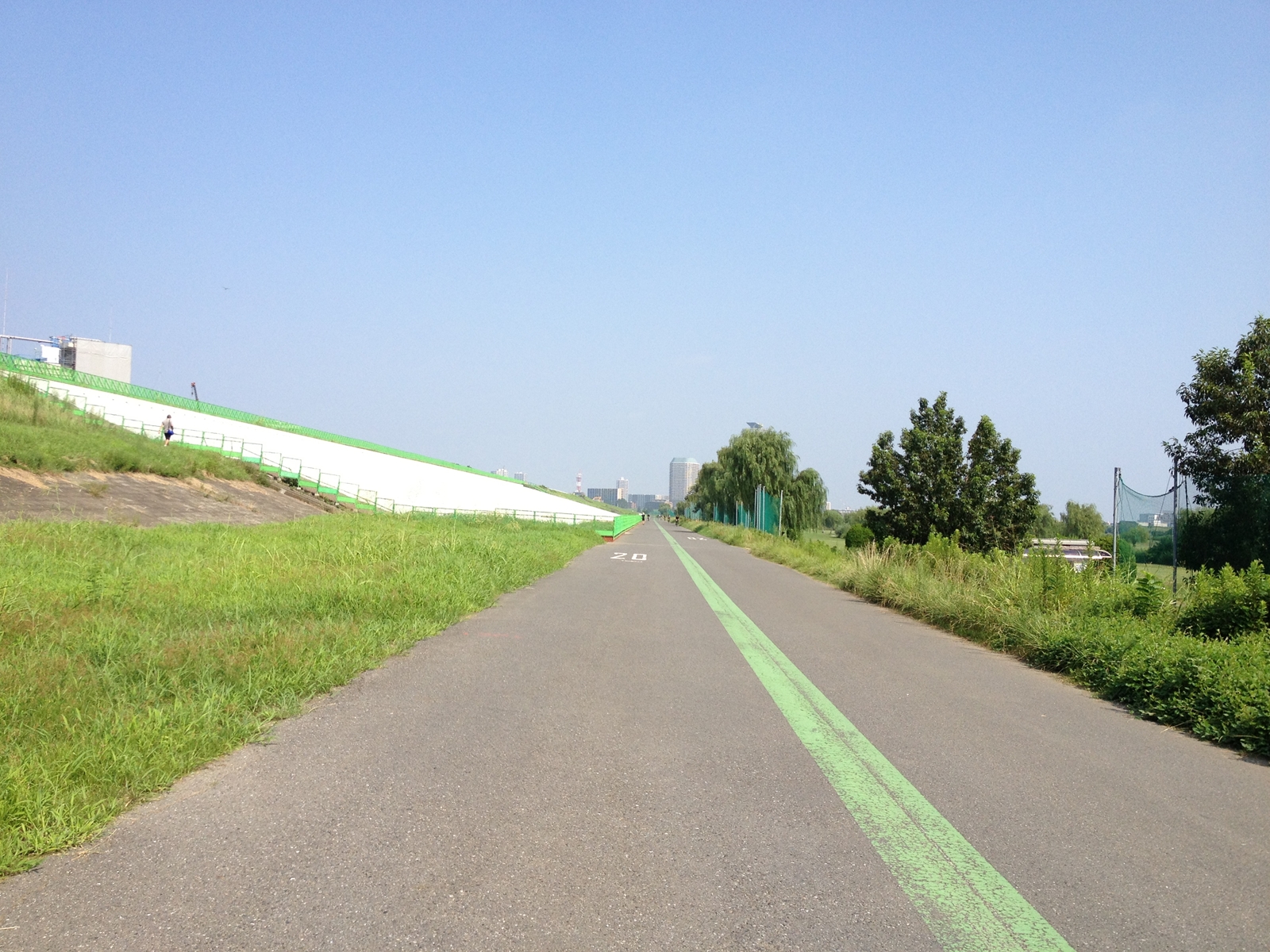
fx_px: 1284
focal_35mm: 35
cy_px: 476
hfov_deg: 52.6
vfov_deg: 40.7
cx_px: 635
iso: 50
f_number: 2.4
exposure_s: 1/1623
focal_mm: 4.28
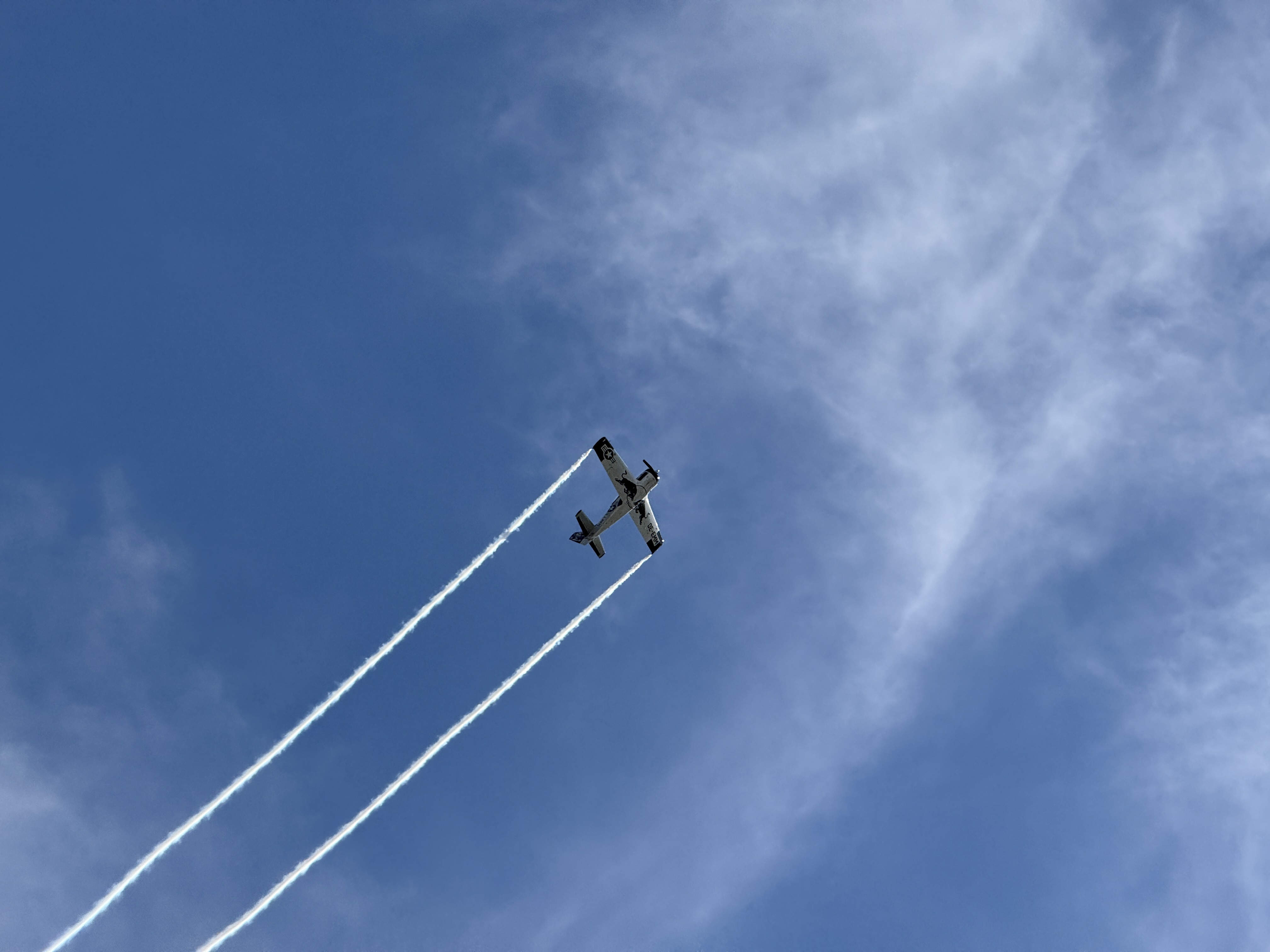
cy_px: 476
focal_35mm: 120
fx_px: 4403
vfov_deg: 12.3
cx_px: 635
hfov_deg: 16.4
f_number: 2.8
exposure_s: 1/2817
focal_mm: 15.66
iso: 64
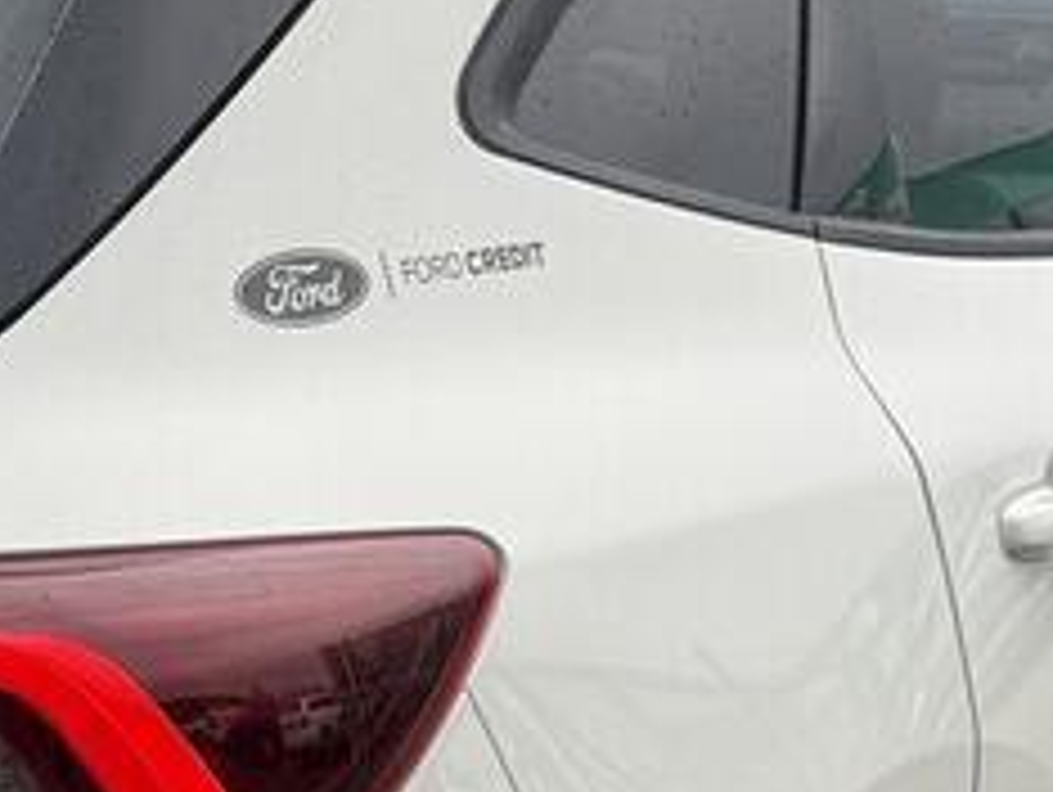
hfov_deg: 18.2
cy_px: 981
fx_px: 3197
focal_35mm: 105
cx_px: -22
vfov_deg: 13.7
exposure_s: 1/979
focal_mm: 6.76
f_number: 1.78
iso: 80
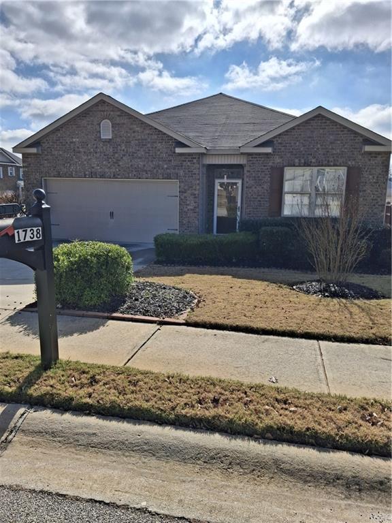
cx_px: 196
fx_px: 377
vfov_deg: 69.4
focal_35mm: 25
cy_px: 262
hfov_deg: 54.9
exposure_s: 1/2874
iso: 25
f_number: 1.8
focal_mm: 4.69
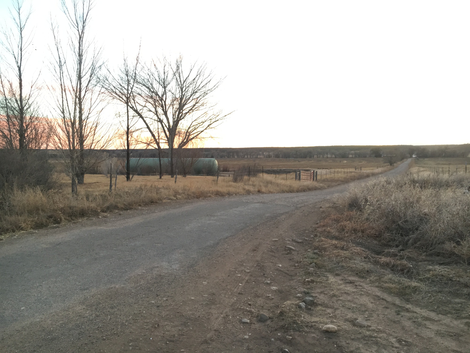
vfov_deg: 48.2
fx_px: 394
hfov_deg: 61.7
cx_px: 235
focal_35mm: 29
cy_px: 176
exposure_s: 1/30
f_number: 2.2
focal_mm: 4.15
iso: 100
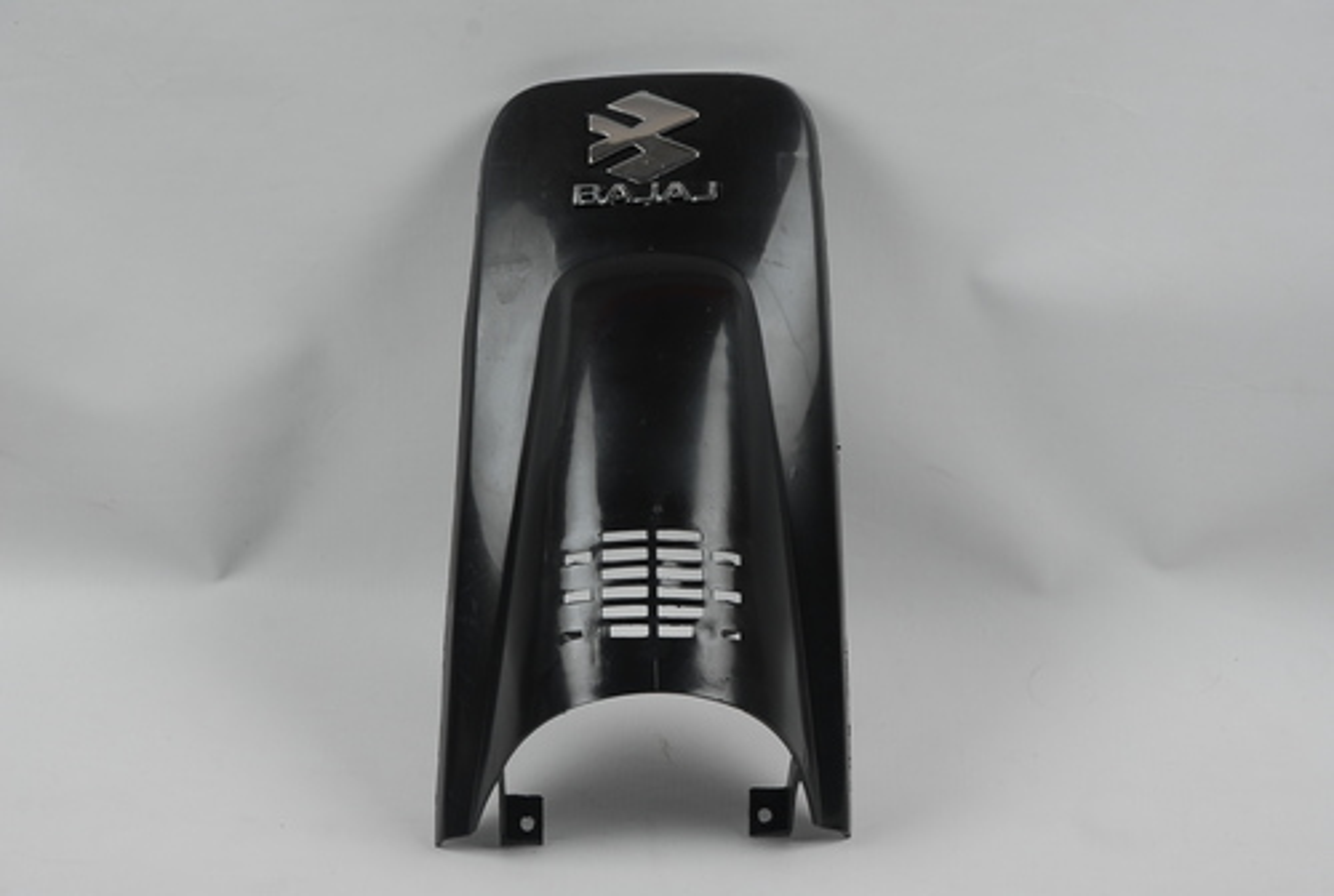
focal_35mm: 120
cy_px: 448
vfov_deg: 11.5
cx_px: 667
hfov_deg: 17.0
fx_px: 4457
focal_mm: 80
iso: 100
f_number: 9
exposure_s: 1/80
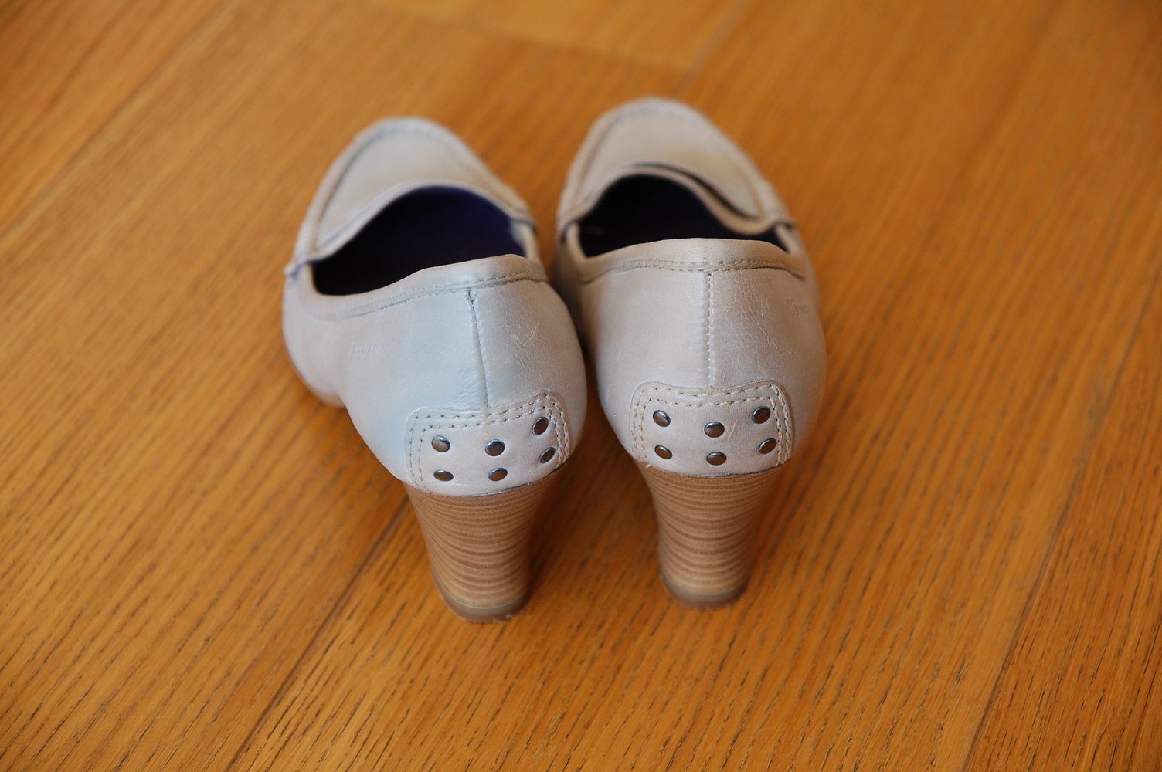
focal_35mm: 90
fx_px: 2902
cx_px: 581
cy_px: 386
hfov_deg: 22.6
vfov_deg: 15.2
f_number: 4.2
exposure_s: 1/160
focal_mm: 60
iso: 400
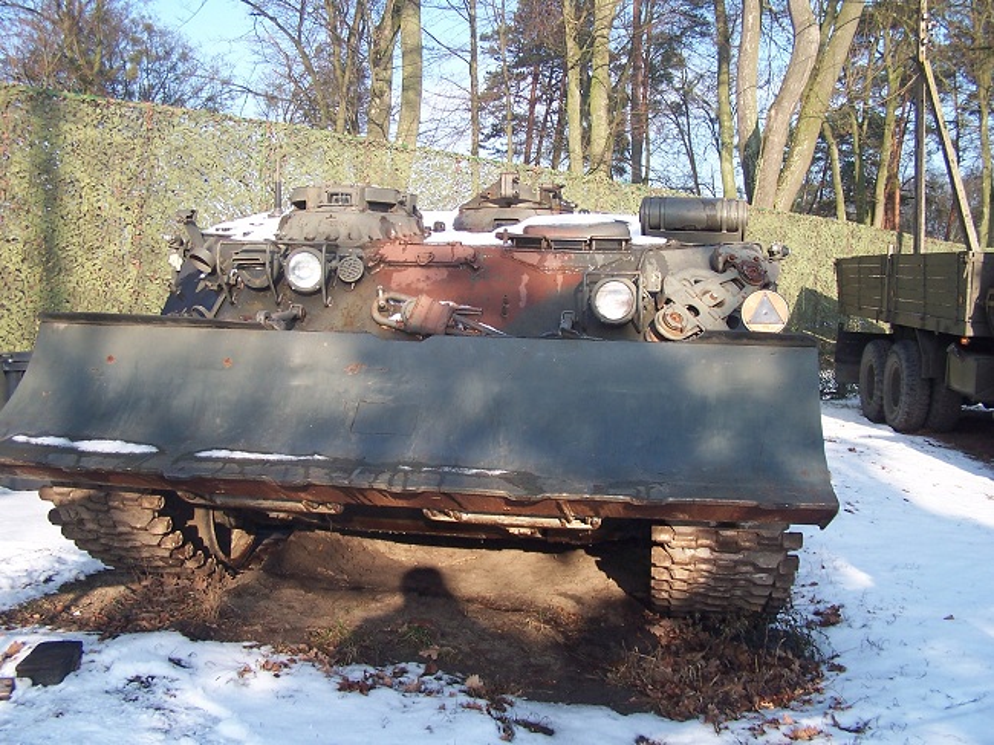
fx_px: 1091
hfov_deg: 49.0
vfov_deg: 37.7
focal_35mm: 38
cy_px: 372
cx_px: 497
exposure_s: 1/250
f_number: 2.8
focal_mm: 6.3
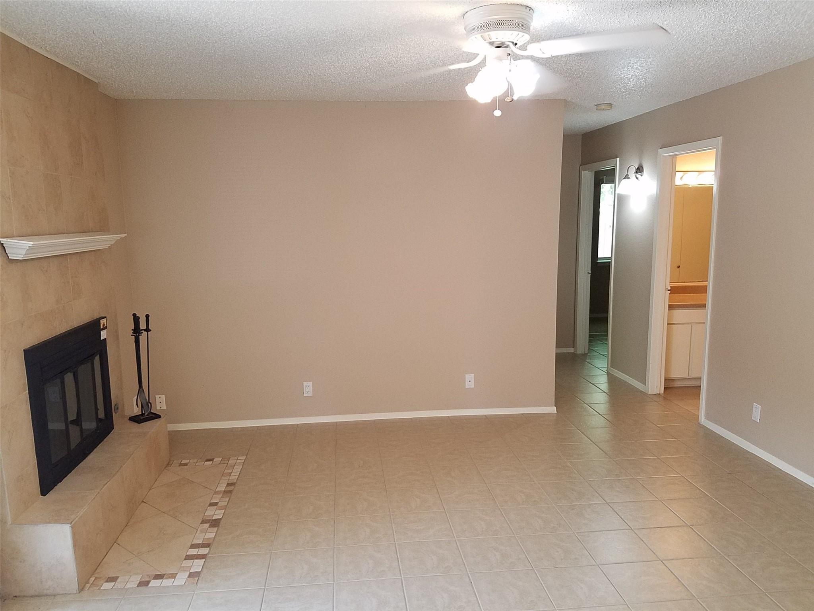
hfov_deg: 67.3
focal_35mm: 26
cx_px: 407
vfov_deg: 53.1
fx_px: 611
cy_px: 306
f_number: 1.7
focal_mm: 4.2
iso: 160
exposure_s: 1/60
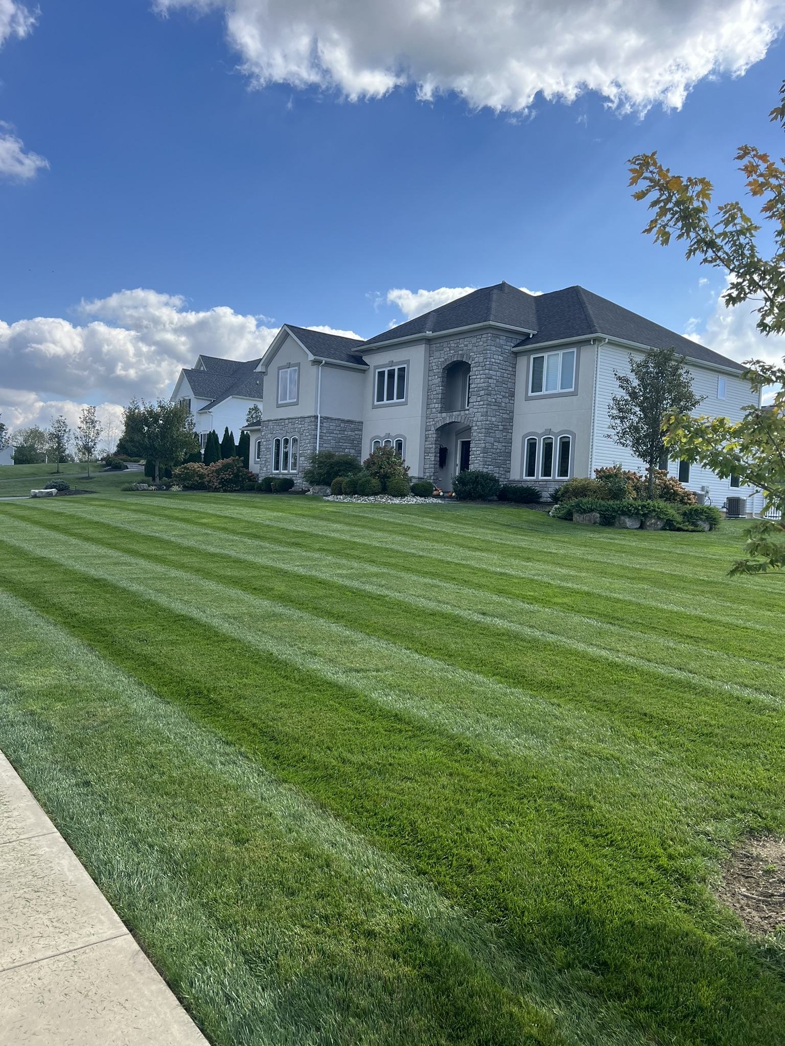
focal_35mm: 26
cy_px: 523
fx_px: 786
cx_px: 392
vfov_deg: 67.3
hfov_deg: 53.1
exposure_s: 1/3077
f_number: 1.5
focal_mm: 5.7
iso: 50
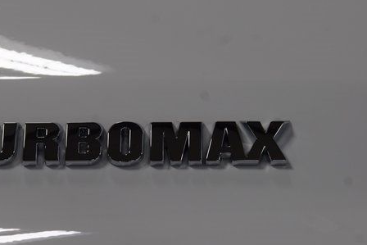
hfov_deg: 13.7
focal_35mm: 150
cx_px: 112
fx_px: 1530
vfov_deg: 9.2
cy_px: 141
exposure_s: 1/80
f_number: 8
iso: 400
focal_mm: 70
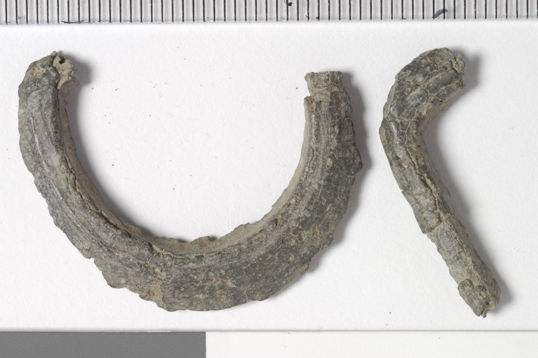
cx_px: 269
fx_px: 1232
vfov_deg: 16.5
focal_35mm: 82
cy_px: 179
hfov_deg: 24.6
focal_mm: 55
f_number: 14
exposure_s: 1/100
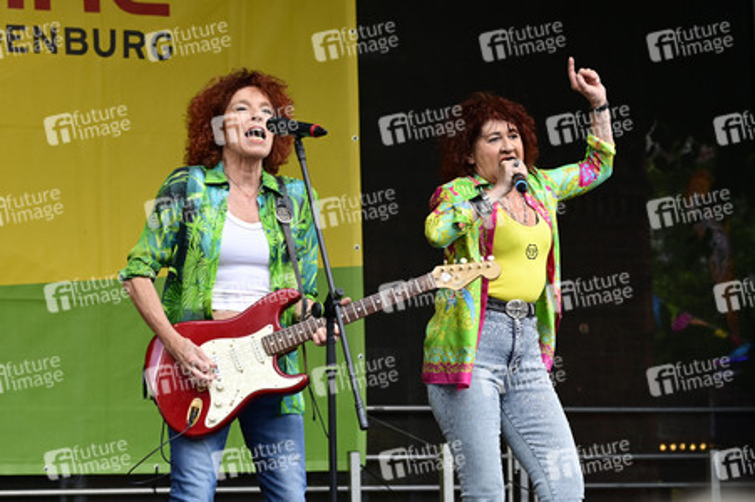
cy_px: 251
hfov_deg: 20.4
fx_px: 2096
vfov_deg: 13.7
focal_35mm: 100
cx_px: 378
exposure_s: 1/320
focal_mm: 100
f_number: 5
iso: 400
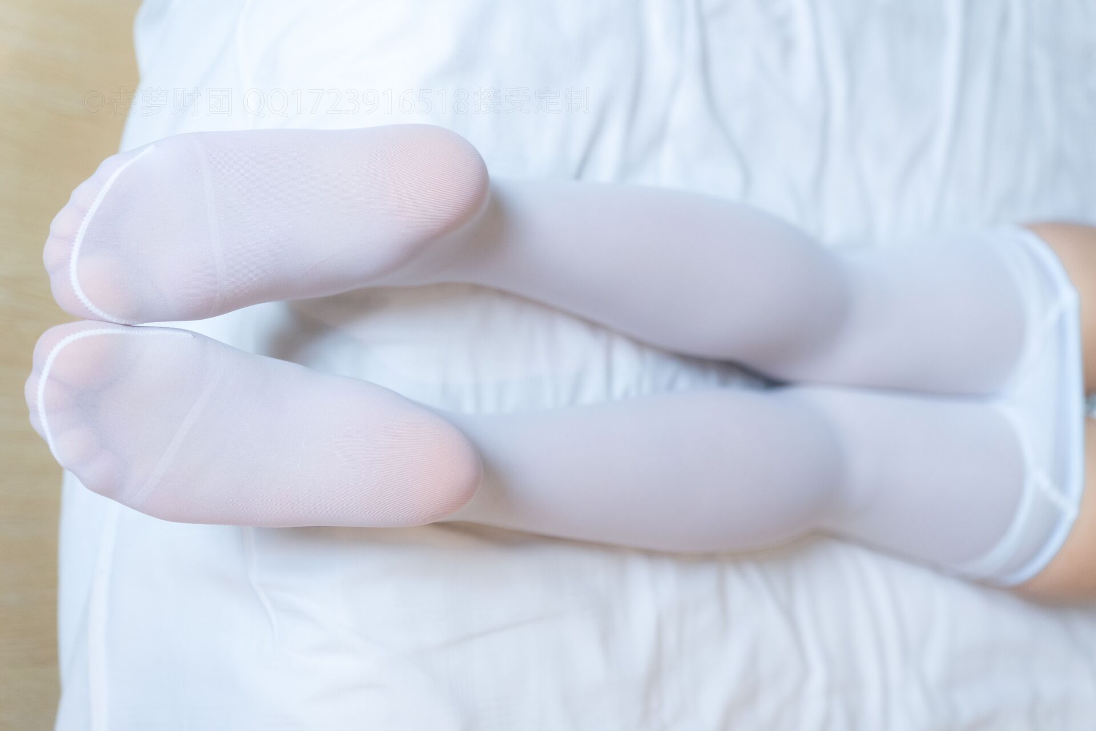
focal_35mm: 38
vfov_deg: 35.1
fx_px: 1157
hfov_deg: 50.7
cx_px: 548
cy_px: 366
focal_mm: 25
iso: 400
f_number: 1.8
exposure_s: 1/80
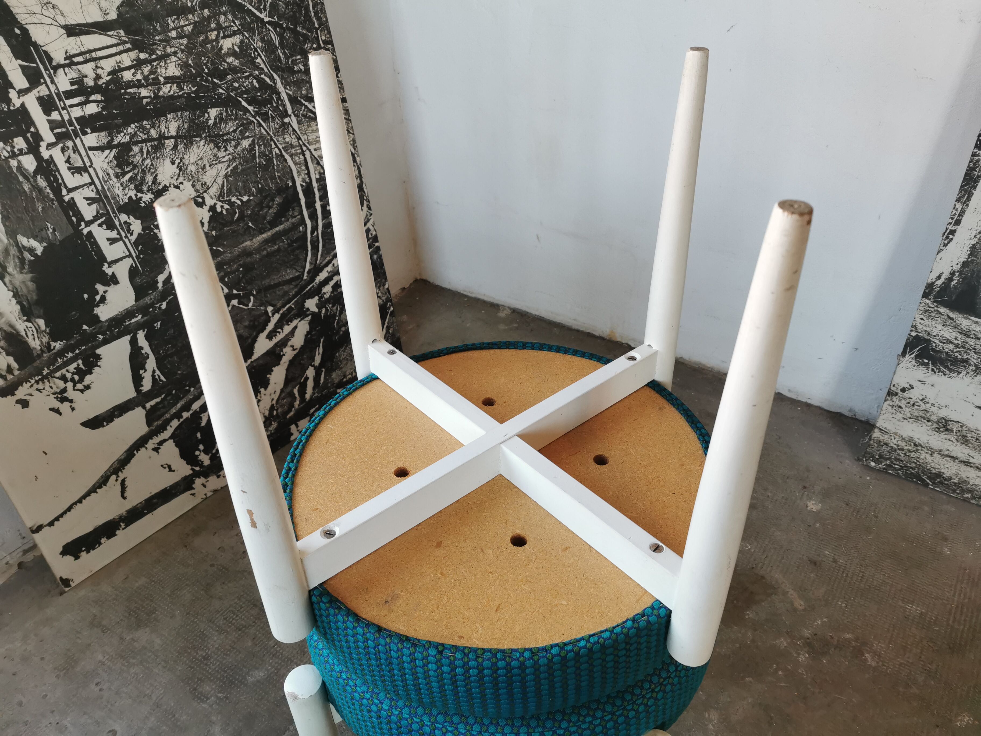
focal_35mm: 27
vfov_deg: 51.4
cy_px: 368
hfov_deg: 65.3
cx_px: 490
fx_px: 765
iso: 160
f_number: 1.6
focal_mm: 5.56
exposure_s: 1/120
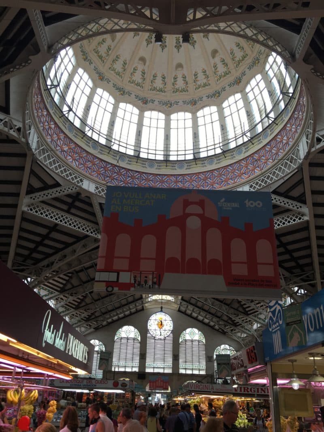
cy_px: 216
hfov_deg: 48.2
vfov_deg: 61.7
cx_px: 162
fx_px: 362
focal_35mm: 29
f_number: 2.2
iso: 32
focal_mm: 4.15
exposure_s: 1/100
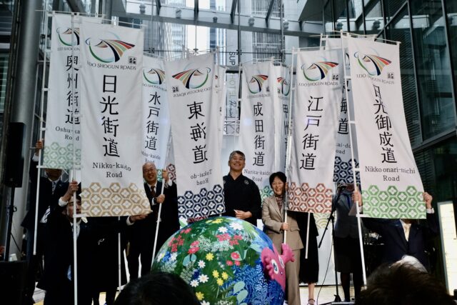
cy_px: 152
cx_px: 228
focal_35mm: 33
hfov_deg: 57.2
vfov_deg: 40.0
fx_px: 419
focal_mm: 22.2
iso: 2500
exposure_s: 1/250
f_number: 7.1
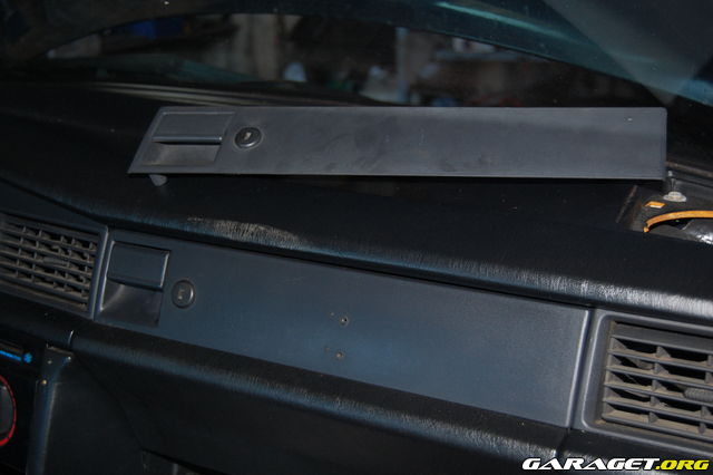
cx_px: 356
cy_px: 238
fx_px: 950
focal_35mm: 48
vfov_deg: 28.0
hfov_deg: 41.1
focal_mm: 32
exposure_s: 1/60
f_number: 4.5
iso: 400
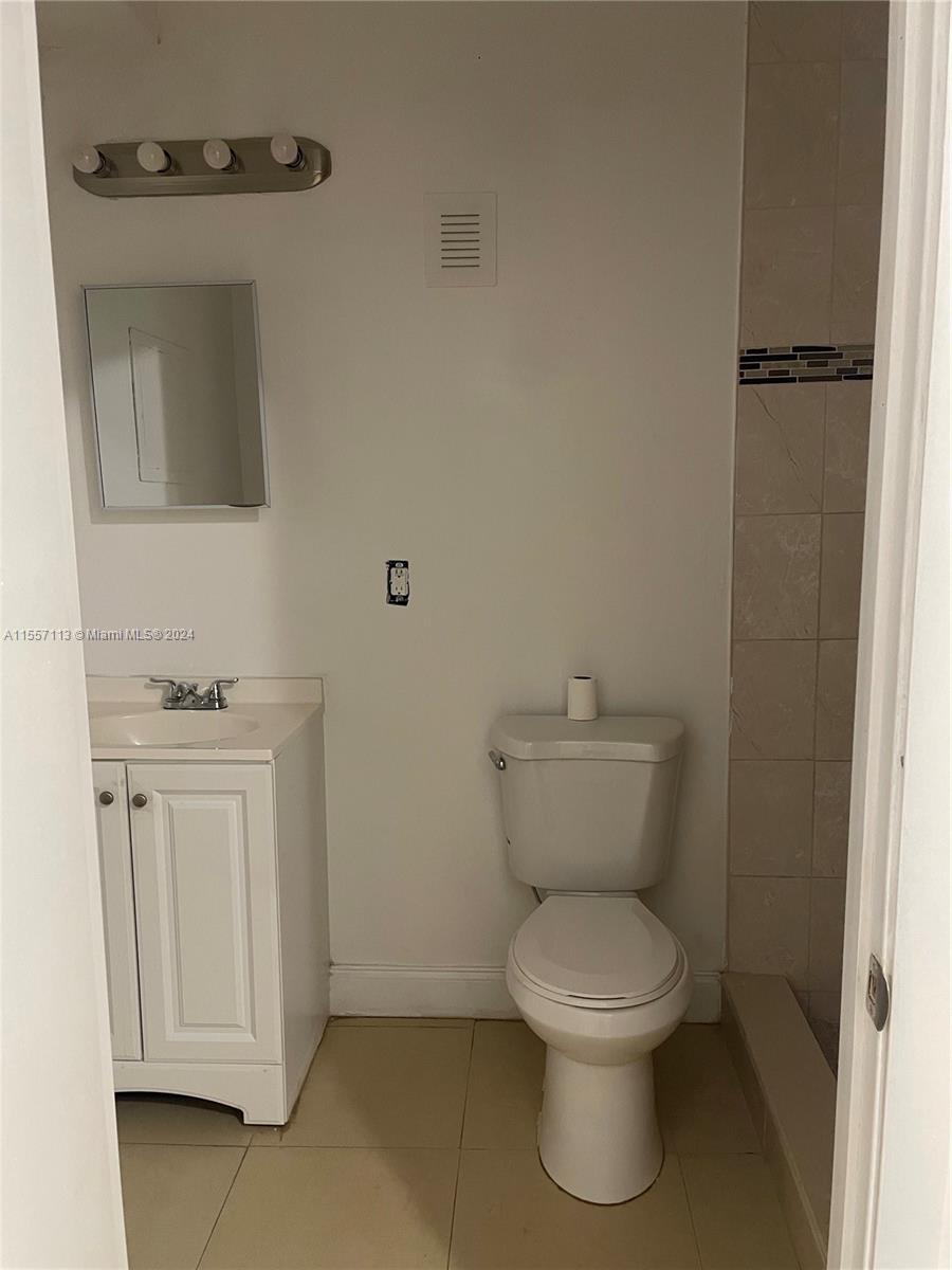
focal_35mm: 26
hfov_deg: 53.1
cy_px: 635
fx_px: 953
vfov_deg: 67.3
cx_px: 476
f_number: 1.6
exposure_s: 1/40
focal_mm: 4.2
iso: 320
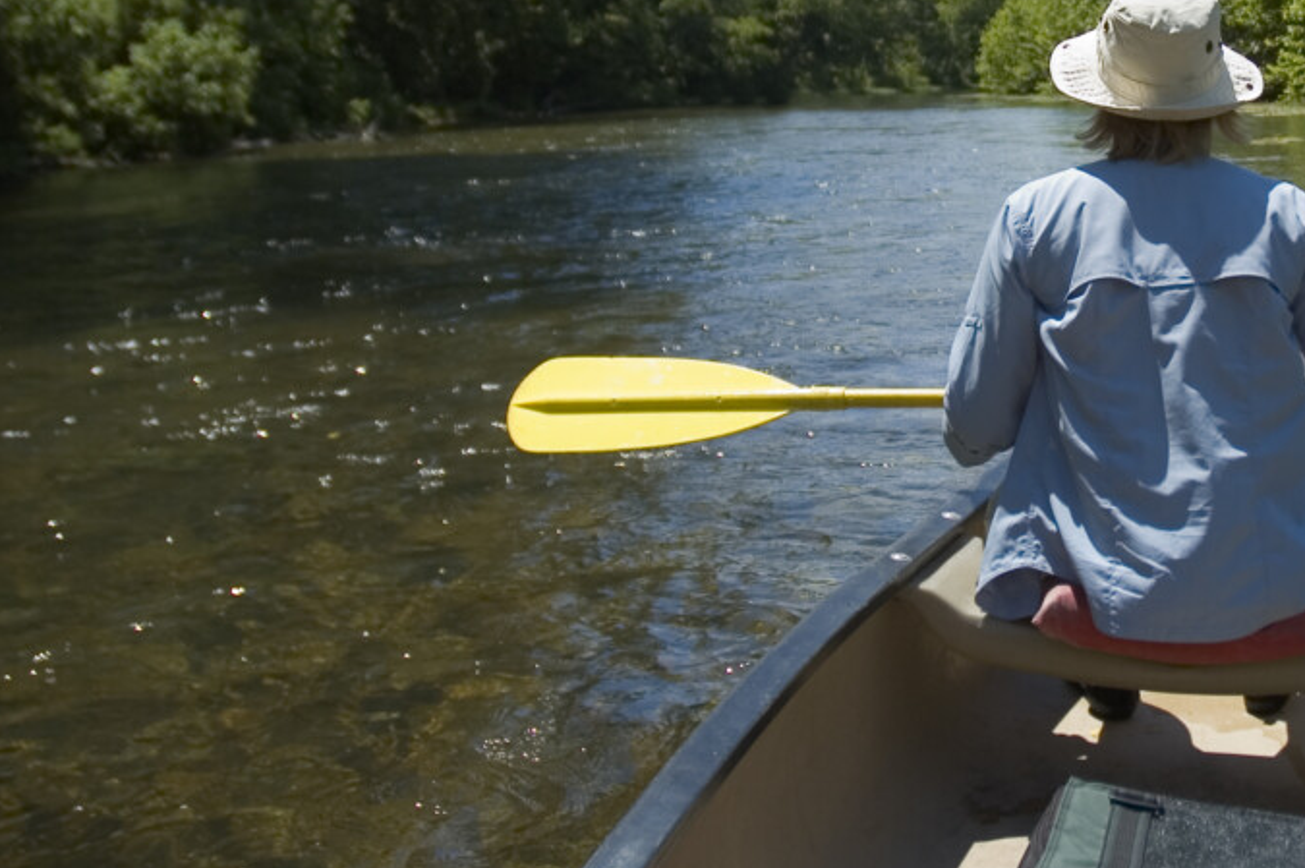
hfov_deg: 38.8
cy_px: 162
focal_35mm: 48
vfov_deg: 27.4
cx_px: 1123
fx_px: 1739
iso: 200
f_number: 3.5
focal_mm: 18
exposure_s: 1/1600
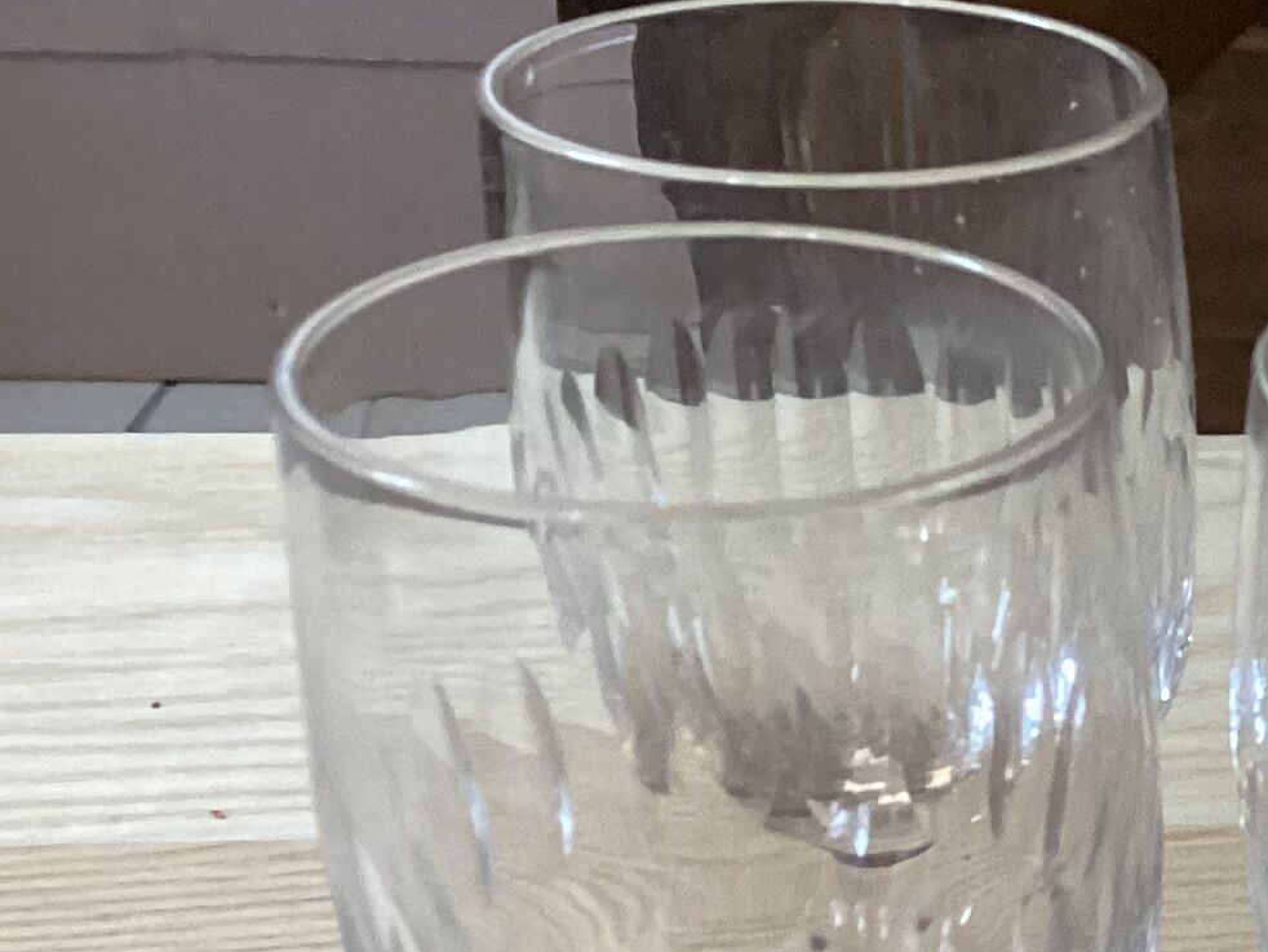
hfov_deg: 17.4
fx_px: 3774
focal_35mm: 103
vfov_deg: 14.0
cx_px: 1839
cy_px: 1081
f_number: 2.4
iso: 320
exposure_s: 1/33
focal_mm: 3.3
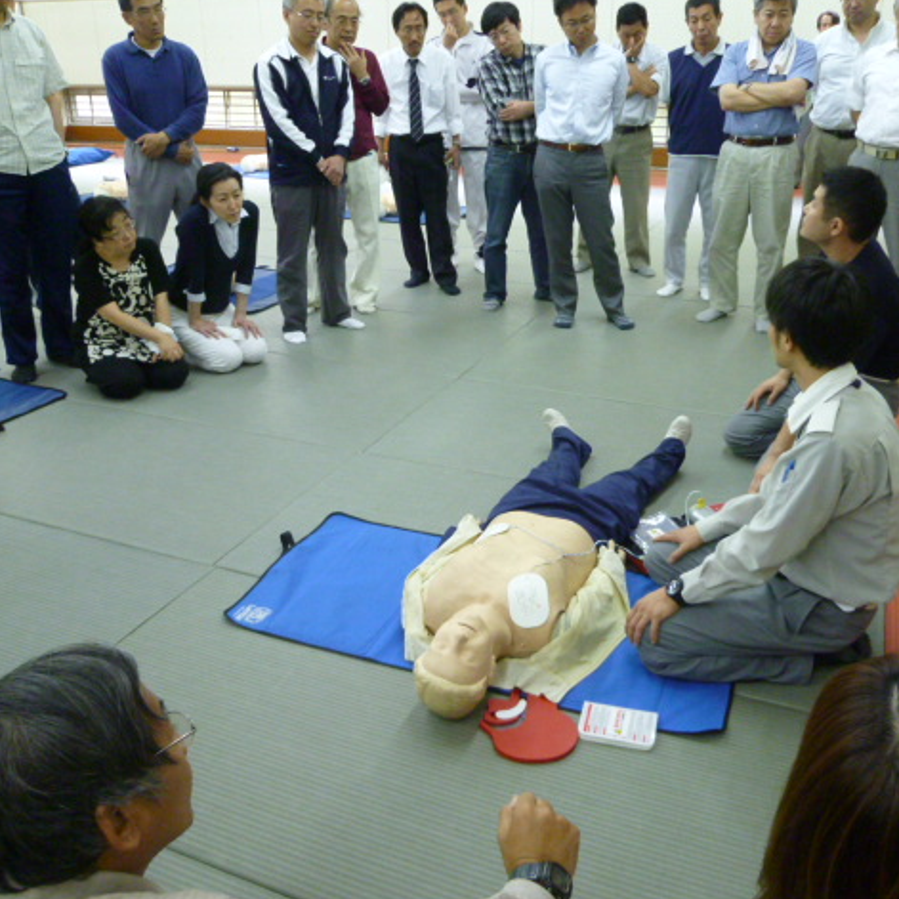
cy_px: 445
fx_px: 881
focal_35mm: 30
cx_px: 473
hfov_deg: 54.0
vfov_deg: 54.0
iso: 400
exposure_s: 1/30
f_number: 2.8
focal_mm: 4.5
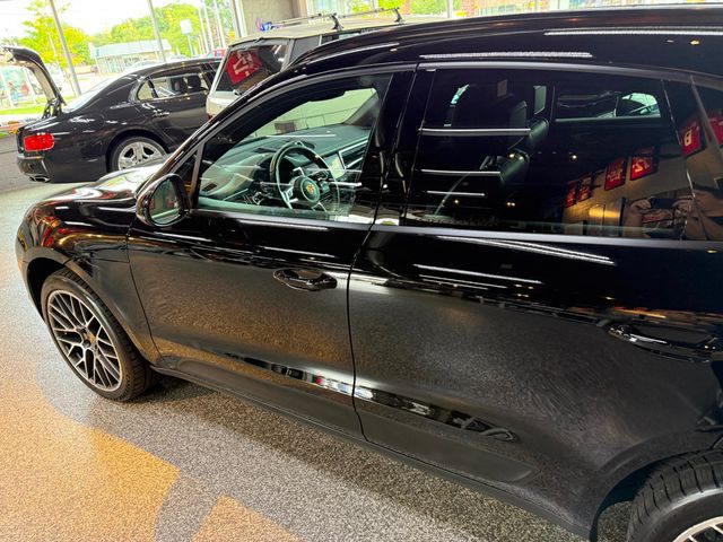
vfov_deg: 56.8
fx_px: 501
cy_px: 271
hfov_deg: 71.6
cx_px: 362
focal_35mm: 24
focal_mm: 6.76
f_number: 1.78
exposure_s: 1/60
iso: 250
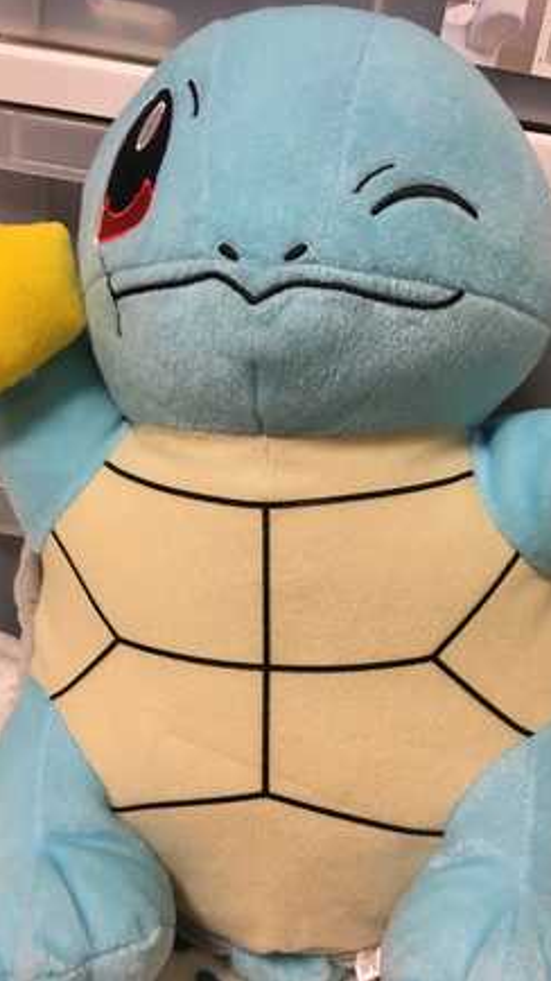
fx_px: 831
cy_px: 486
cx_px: 332
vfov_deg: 61.0
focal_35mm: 32
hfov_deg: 36.5
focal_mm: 4.15
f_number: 2.2
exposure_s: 1/30
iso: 160
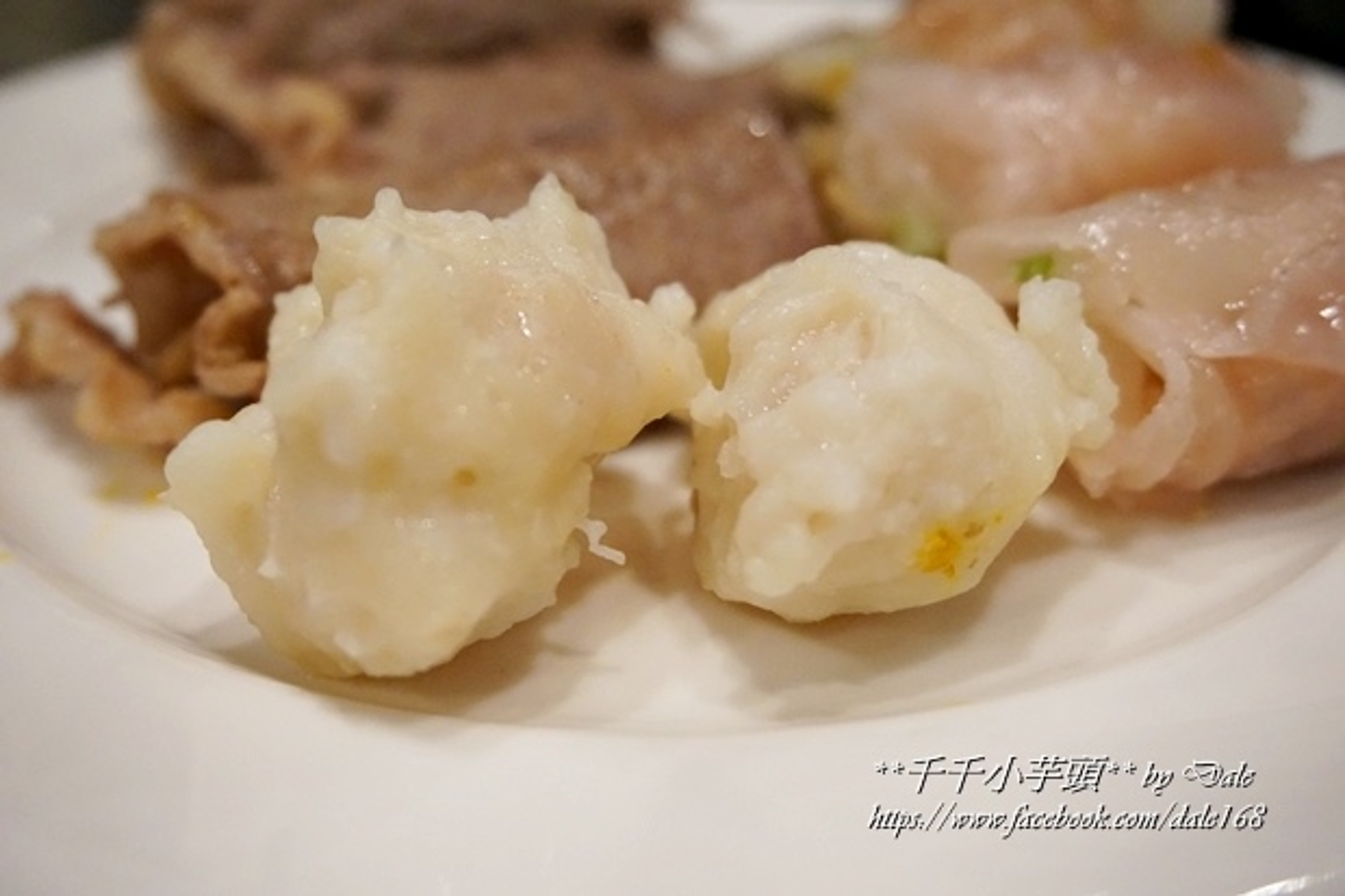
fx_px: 1625
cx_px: 672
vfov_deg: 30.8
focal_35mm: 44
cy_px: 448
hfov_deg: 45.0
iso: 3200
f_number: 4.5
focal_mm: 29
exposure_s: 1/160
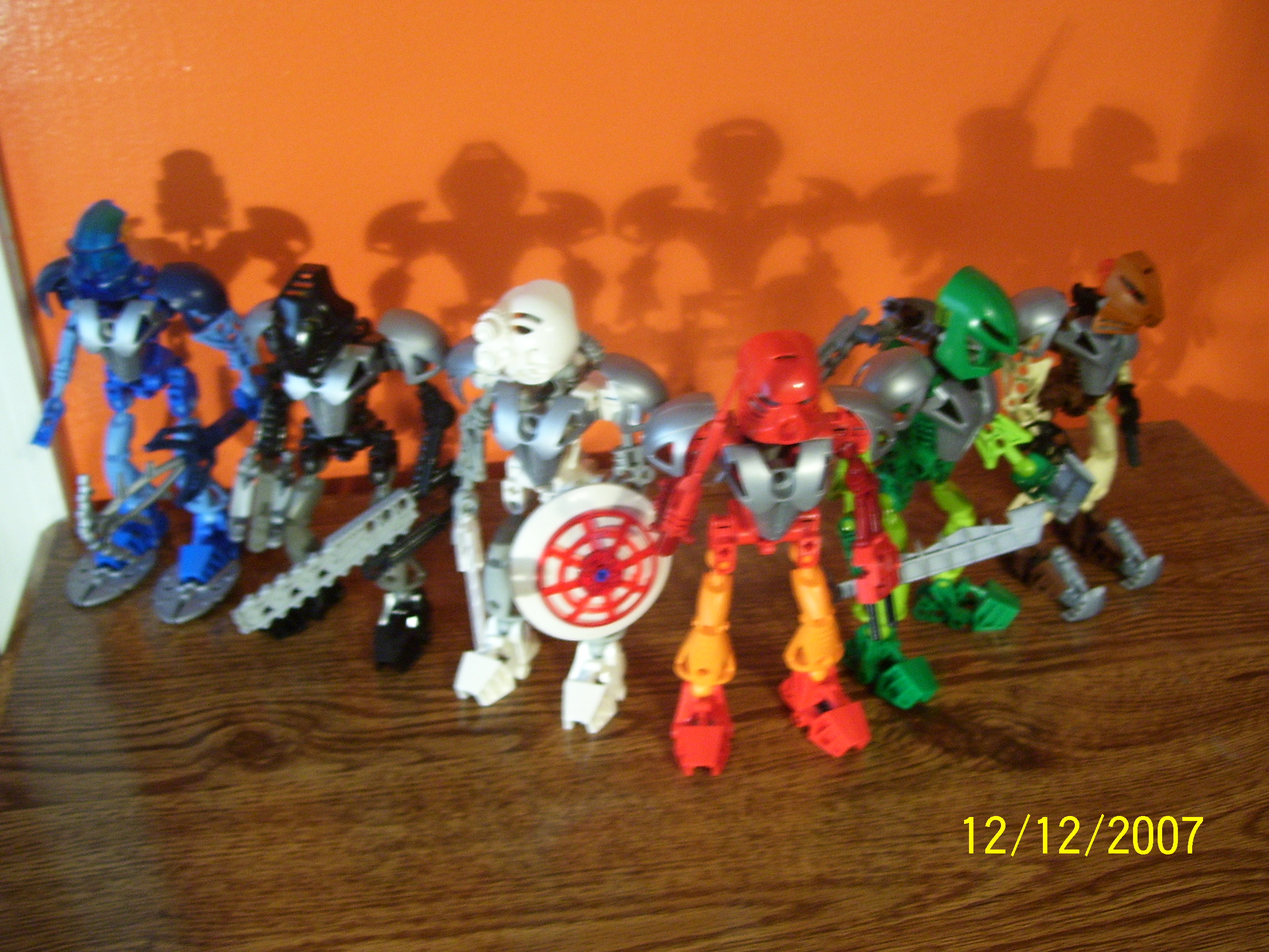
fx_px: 1356
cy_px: 476
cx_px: 634
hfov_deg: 50.1
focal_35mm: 37
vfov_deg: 38.7
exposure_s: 1/8
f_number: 2.7
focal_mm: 6
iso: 160
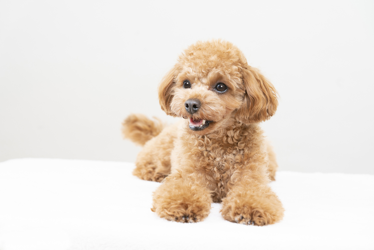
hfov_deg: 19.3
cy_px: 125
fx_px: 1101
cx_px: 187
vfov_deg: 12.9
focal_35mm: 106
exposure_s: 1/50
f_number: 7.1
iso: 200
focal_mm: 106
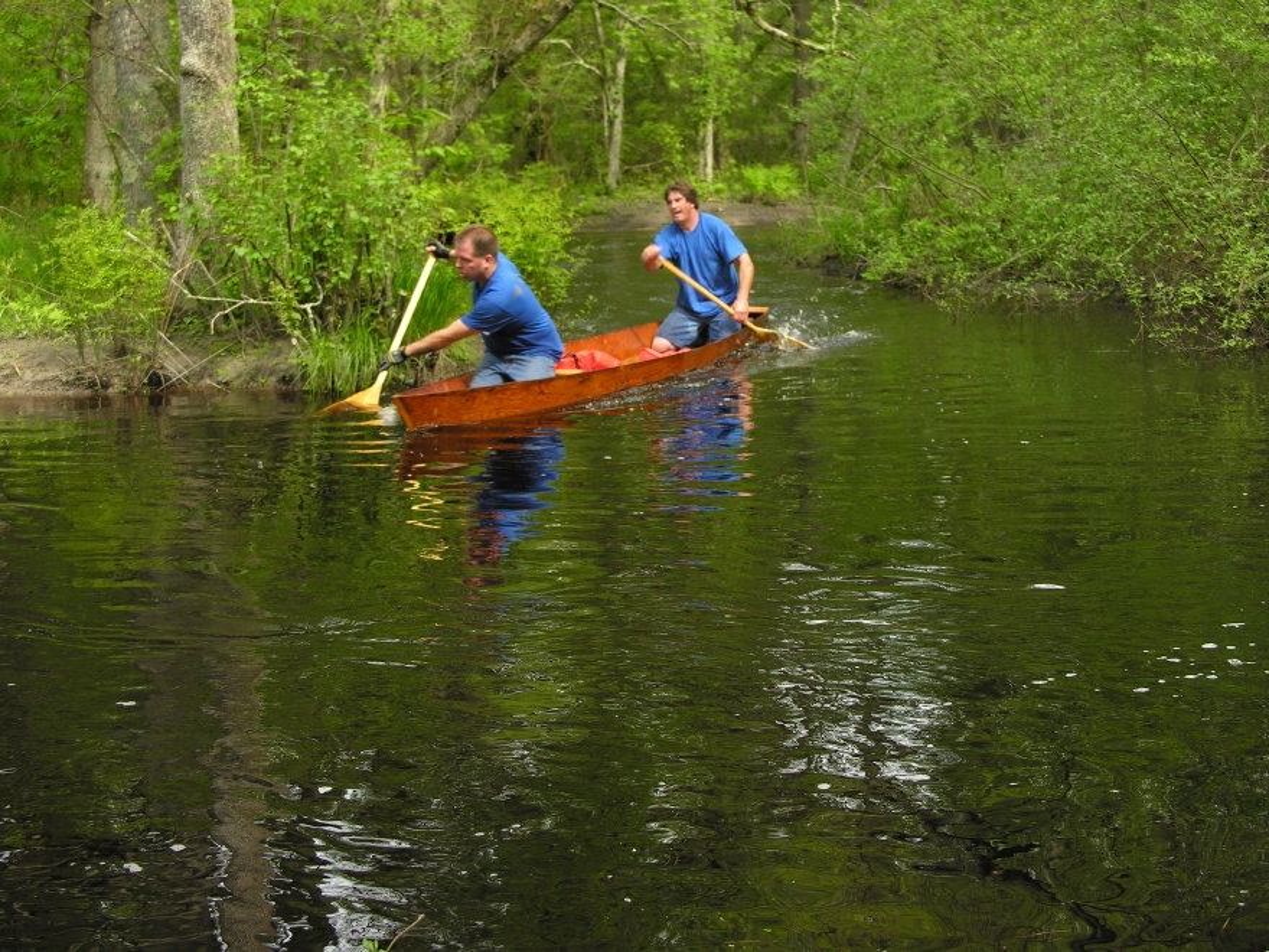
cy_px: 476
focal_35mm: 54
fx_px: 1980
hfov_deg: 35.5
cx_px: 634
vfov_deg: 27.0
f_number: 3.1
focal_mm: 13.8
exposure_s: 1/125
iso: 50
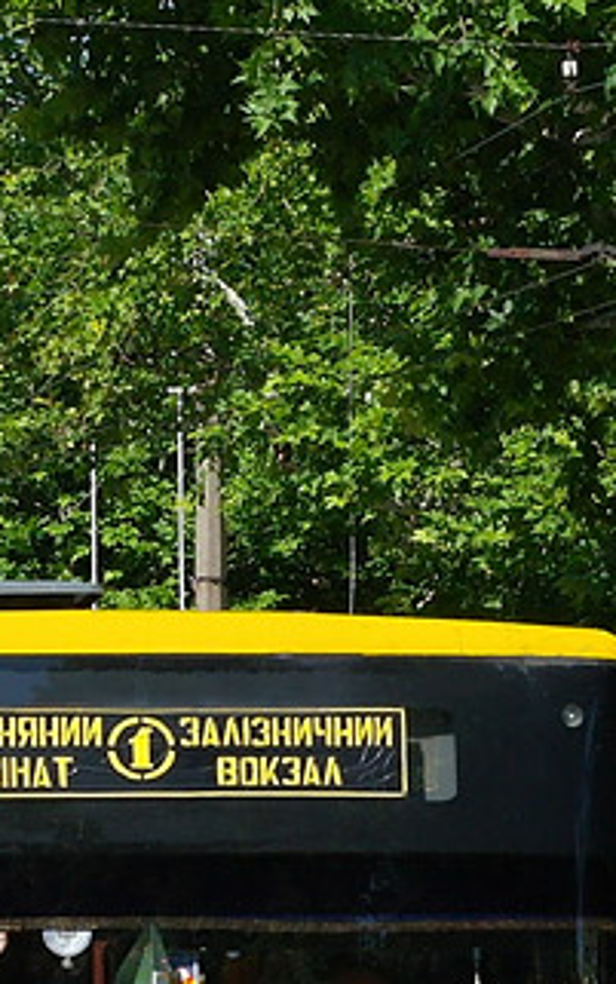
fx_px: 4694
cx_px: 58
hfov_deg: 7.5
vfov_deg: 11.9
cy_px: 872
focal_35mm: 175
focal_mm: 30
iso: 250
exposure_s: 1/800
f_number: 5.6
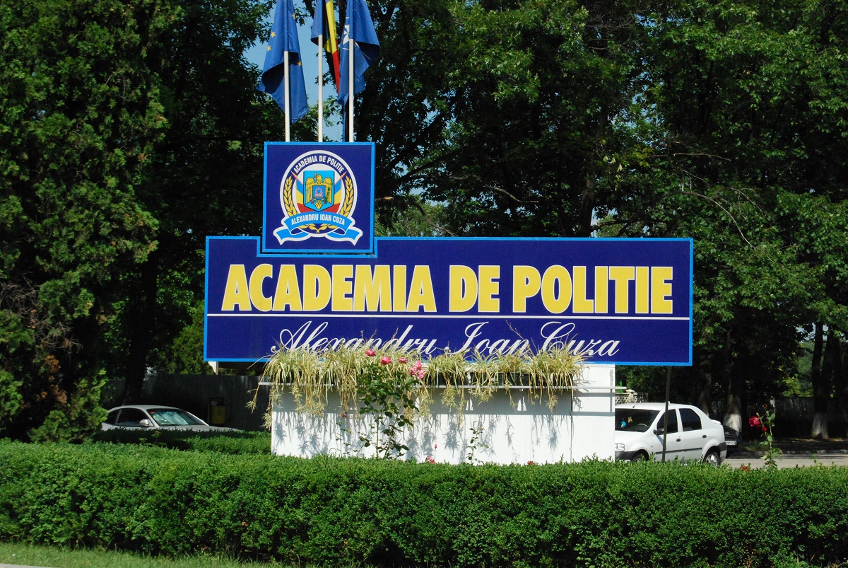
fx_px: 1945
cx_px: 424
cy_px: 284
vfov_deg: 16.6
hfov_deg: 24.6
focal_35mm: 82
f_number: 16
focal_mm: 55
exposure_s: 1/1000
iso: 1600
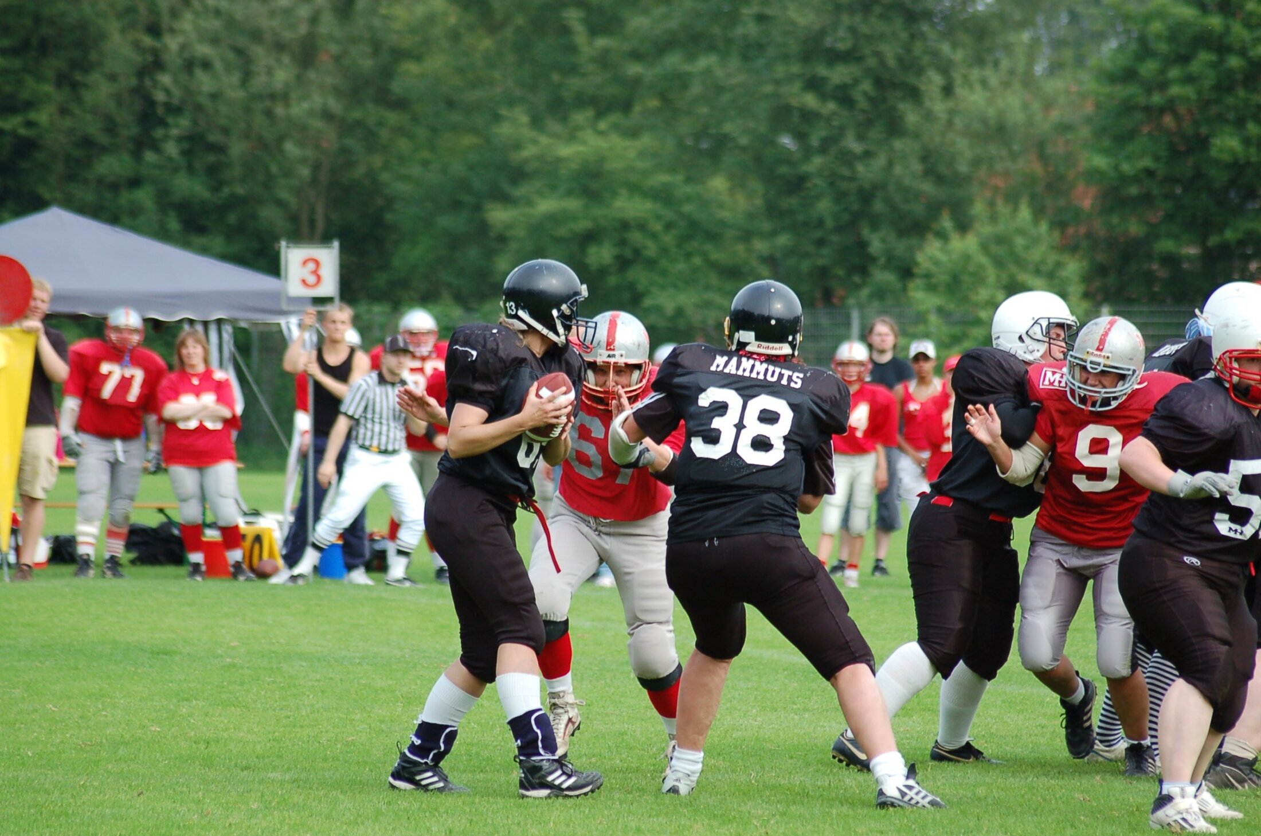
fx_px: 7866
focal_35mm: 225
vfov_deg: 6.1
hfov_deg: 9.2
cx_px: 630
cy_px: 418
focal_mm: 150
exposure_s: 1/640
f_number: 4.5
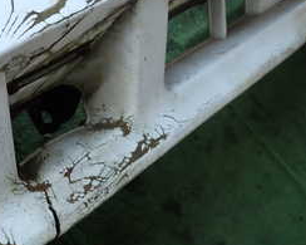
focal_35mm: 60
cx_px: -1
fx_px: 543
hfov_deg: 29.4
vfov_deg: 25.0
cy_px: 54
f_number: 2
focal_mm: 4.5
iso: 100
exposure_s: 1/160
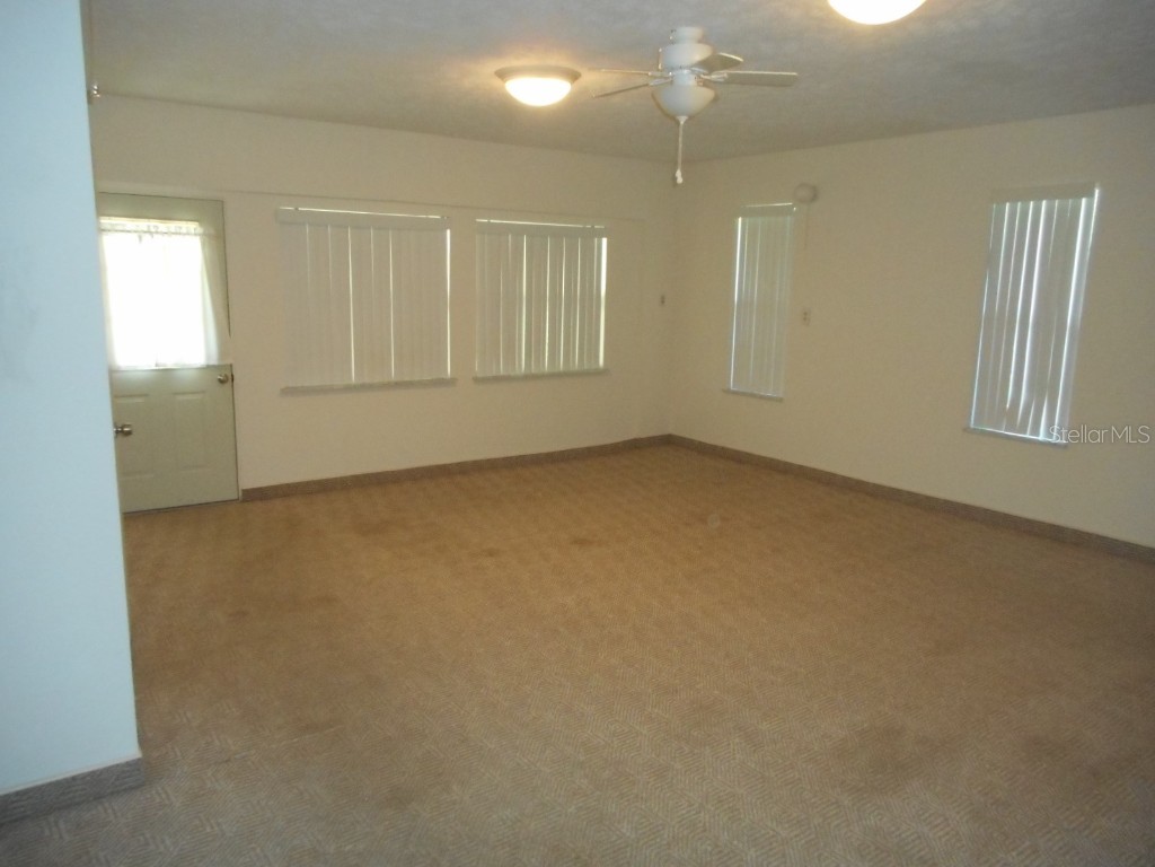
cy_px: 434
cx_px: 578
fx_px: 834
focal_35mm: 25
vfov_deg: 54.9
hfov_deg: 69.4
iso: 560
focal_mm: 4.5
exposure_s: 1/25
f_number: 3.7
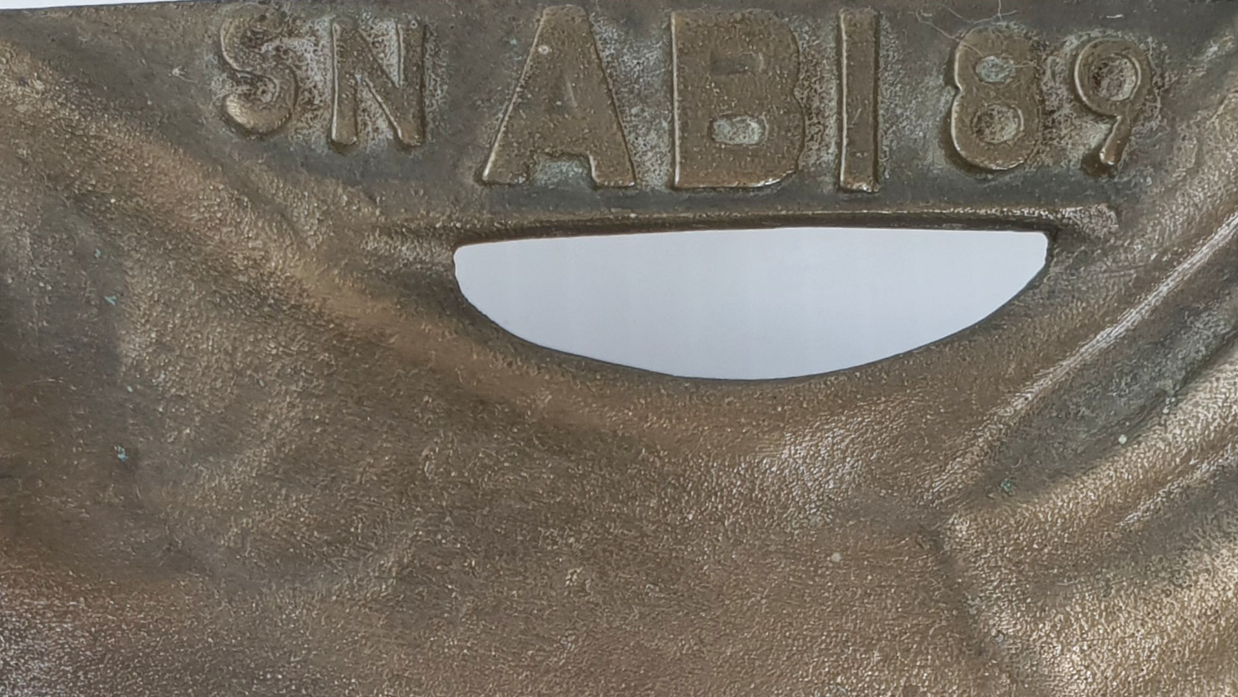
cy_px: 856
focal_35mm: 58
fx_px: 1904
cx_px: 329
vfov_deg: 19.4
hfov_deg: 35.3
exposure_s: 1/50
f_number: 2.4
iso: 64
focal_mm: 4.3
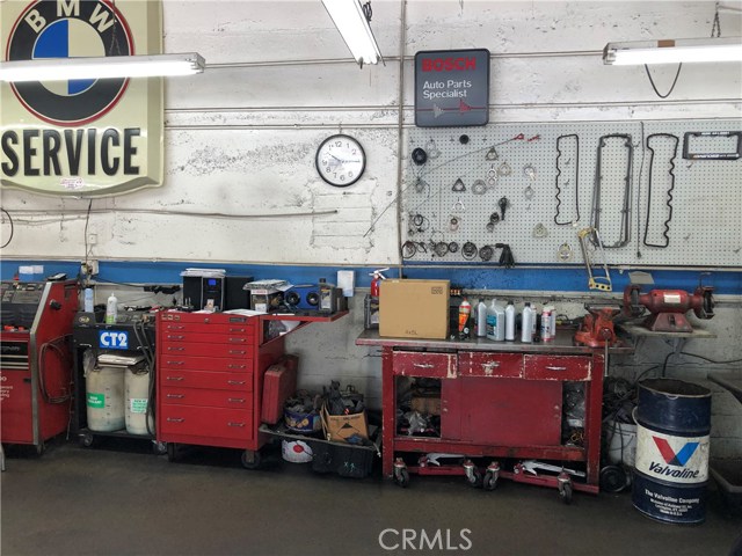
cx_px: 371
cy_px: 278
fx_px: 600
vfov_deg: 49.7
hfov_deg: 63.4
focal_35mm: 28
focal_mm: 4
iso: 25
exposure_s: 1/40
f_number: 1.8
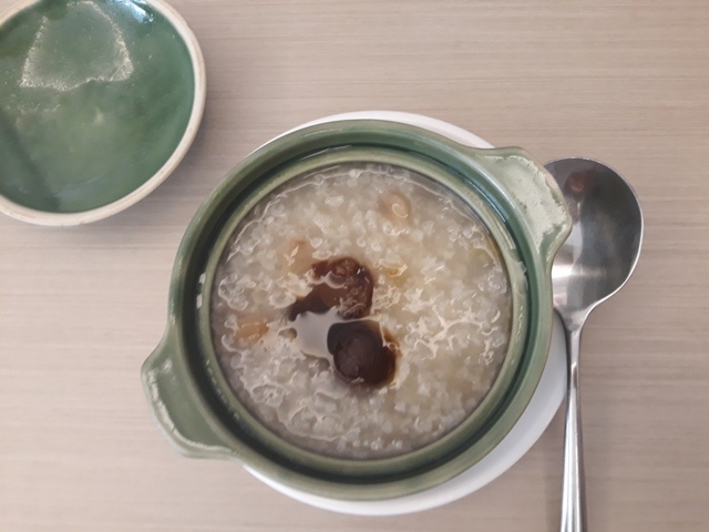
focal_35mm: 27
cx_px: 354
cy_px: 266
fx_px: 553
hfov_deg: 65.3
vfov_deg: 51.4
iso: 160
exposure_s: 1/40
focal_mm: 3.71
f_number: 1.7
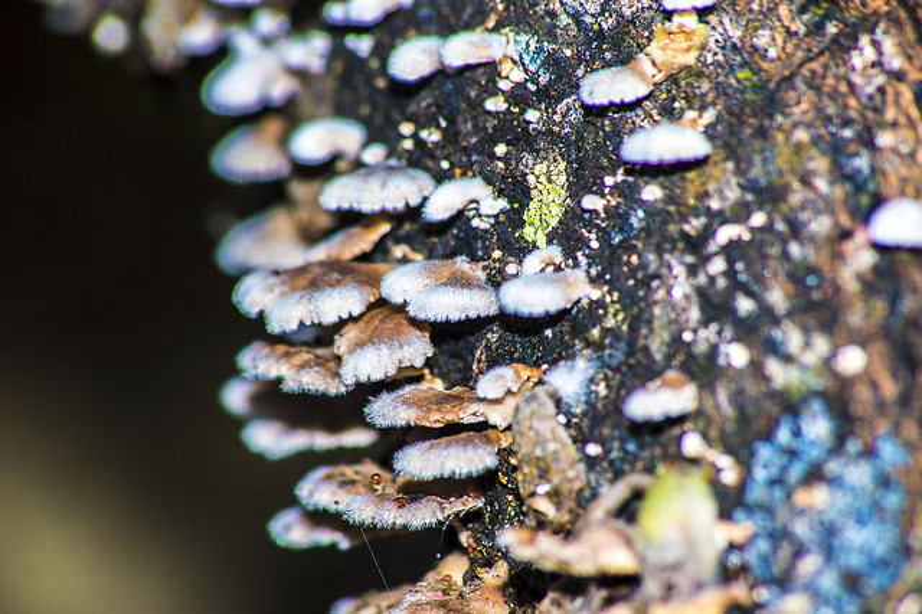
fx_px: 7487
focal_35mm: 292
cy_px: 307
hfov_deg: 7.0
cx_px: 461
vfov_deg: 4.7
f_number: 11
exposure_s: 1/200
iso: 100
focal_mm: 195
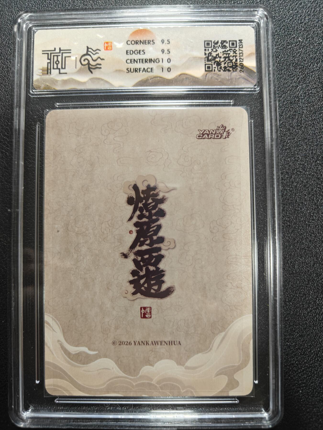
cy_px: 215
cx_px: 162
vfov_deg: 71.6
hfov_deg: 56.8
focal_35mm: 24
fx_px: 299
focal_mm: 5.59
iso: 200
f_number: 1.8
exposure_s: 1/50
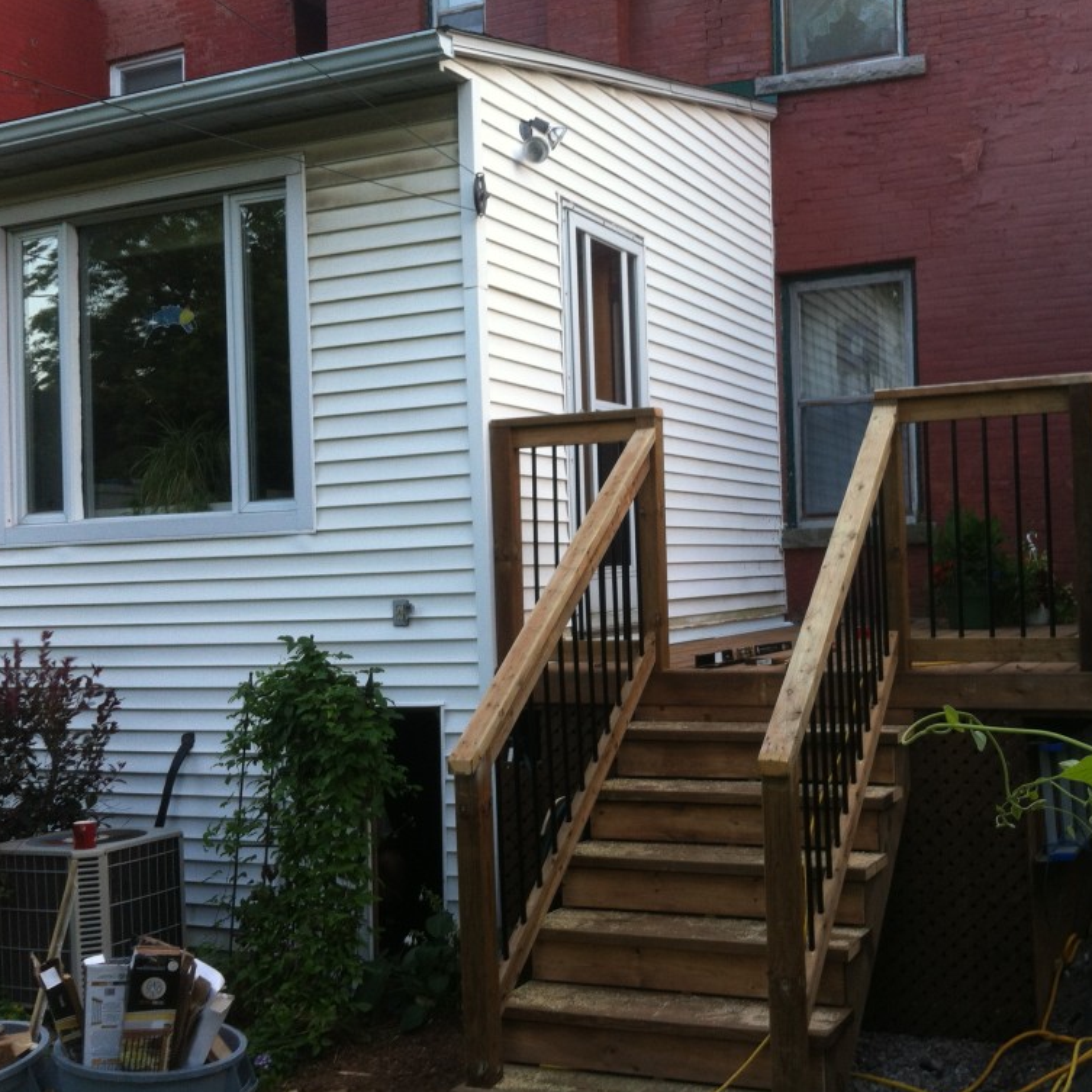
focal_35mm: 42
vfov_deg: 40.0
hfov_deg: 39.7
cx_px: 690
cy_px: 545
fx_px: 1499
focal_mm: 3.85
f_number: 2.8
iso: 80
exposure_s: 1/30
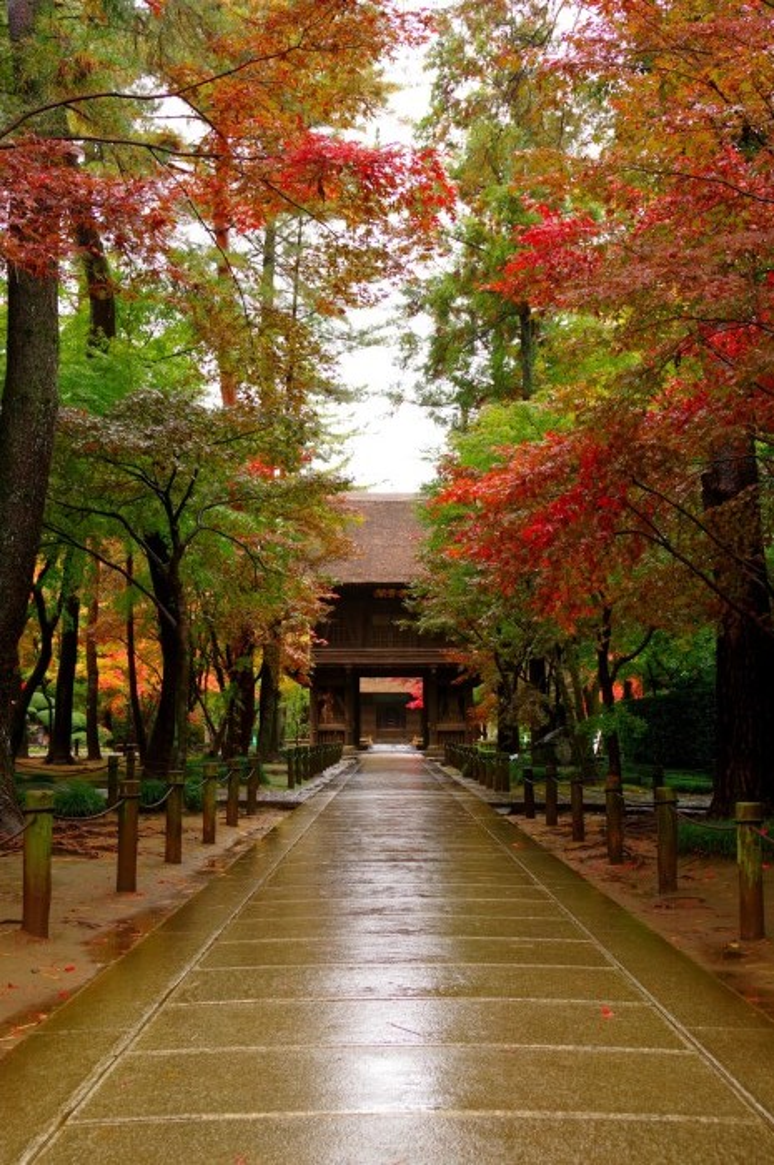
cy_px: 582
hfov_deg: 31.8
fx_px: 1358
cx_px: 387
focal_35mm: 42
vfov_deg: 46.4
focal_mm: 28
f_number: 6.3
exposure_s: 1/20
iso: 200
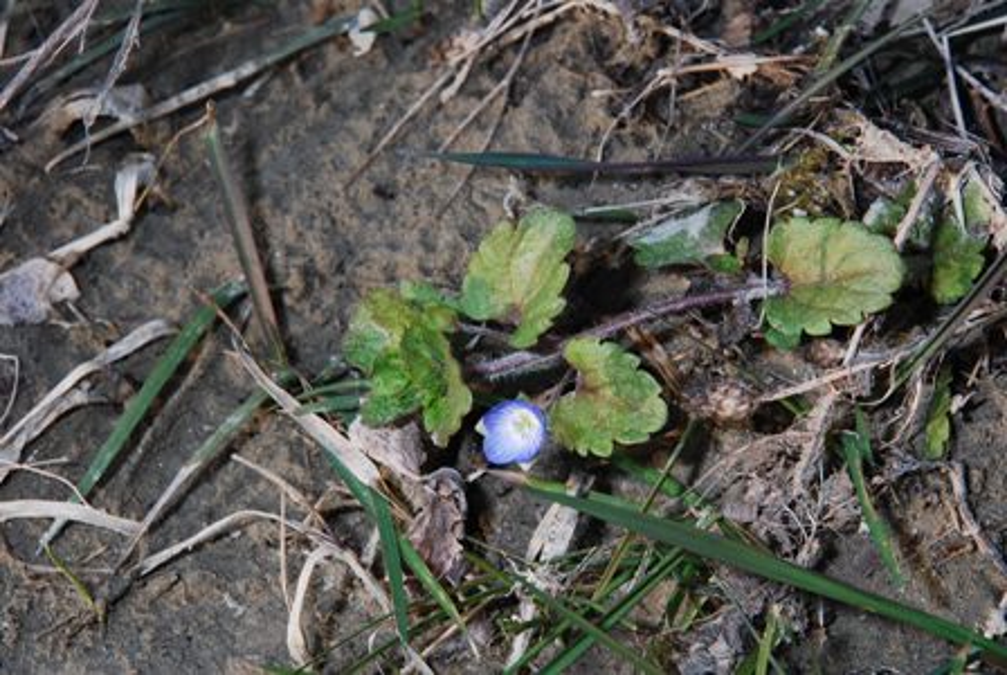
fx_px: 5672
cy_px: 338
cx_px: 504
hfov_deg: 10.1
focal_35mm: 202
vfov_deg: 6.8
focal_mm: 135
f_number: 18
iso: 100
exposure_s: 1/30
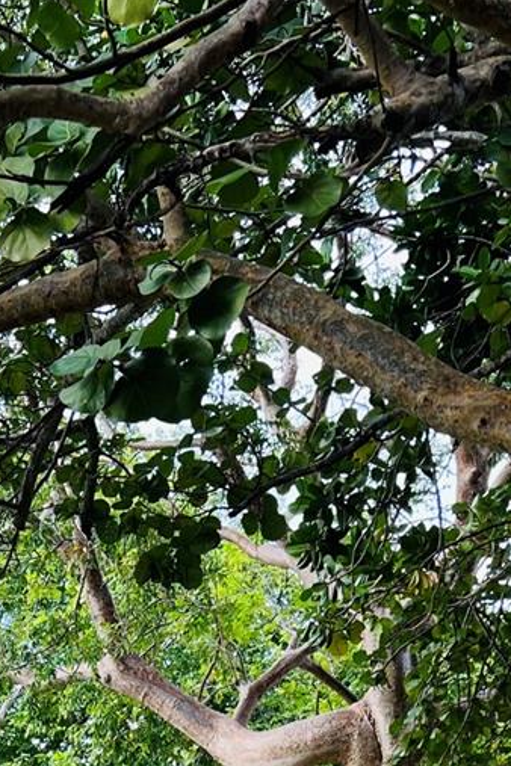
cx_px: 175
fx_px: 1746
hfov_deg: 16.6
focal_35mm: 82
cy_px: 1033
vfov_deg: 21.9
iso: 32
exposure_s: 1/133
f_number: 1.5
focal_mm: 5.7
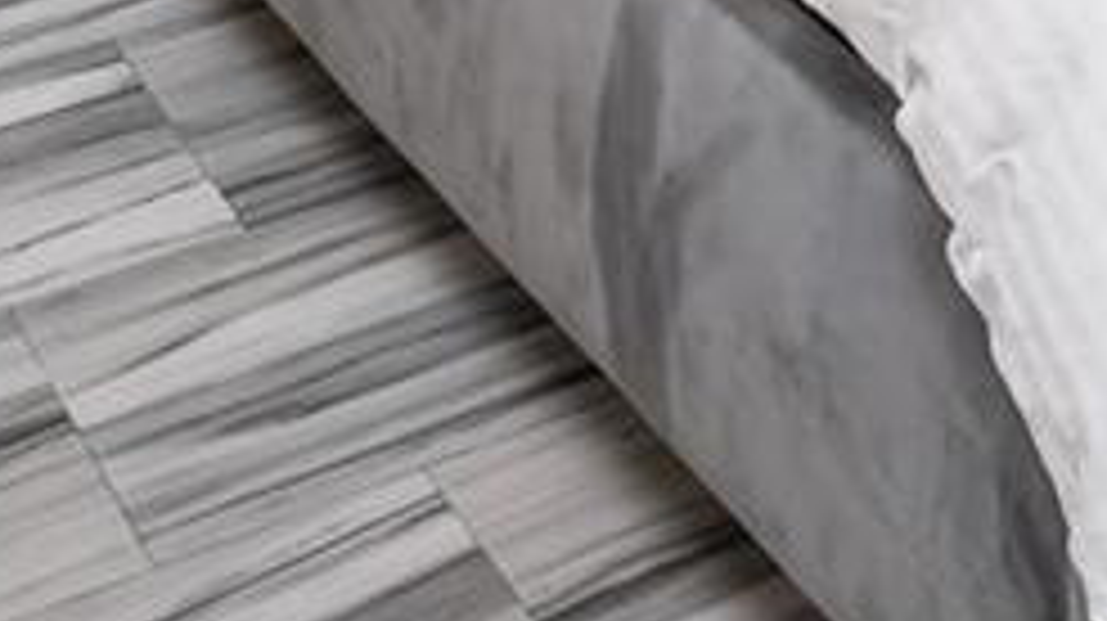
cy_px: -1539
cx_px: 1161
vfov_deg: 8.3
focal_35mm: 109
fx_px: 3197
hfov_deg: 19.0
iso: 320
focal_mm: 16
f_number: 8
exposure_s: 1/20
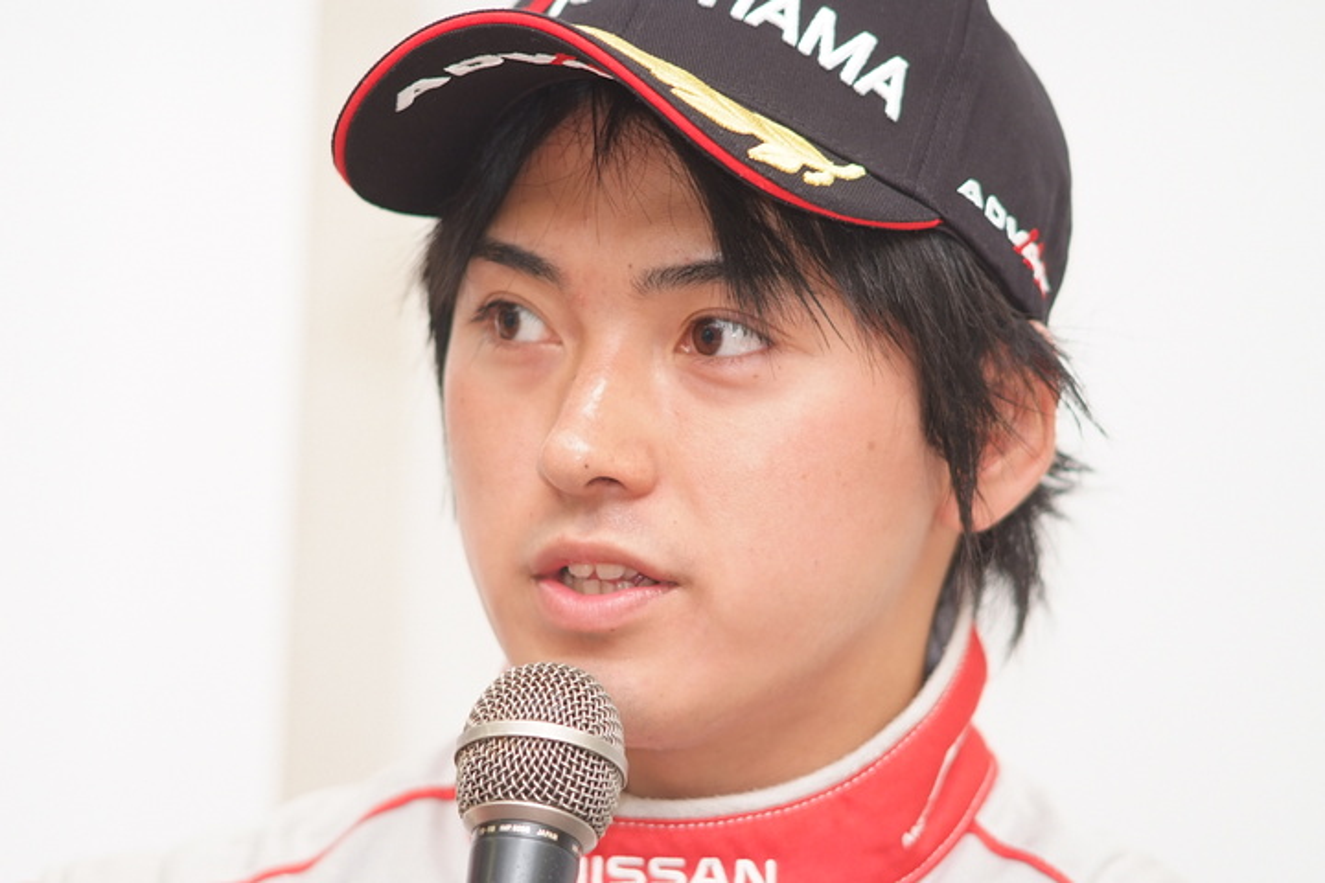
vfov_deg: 5.1
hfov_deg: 7.6
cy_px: 442
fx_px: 9937
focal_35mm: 270
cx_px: 662
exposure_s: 1/250
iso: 400
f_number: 2.8
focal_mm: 180
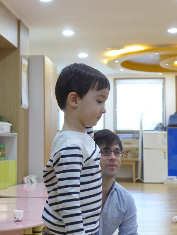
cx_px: 88
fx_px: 511
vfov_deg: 26.0
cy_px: 118
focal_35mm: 75
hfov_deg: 19.6
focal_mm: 14.7
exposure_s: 1/400
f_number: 2.2
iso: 800
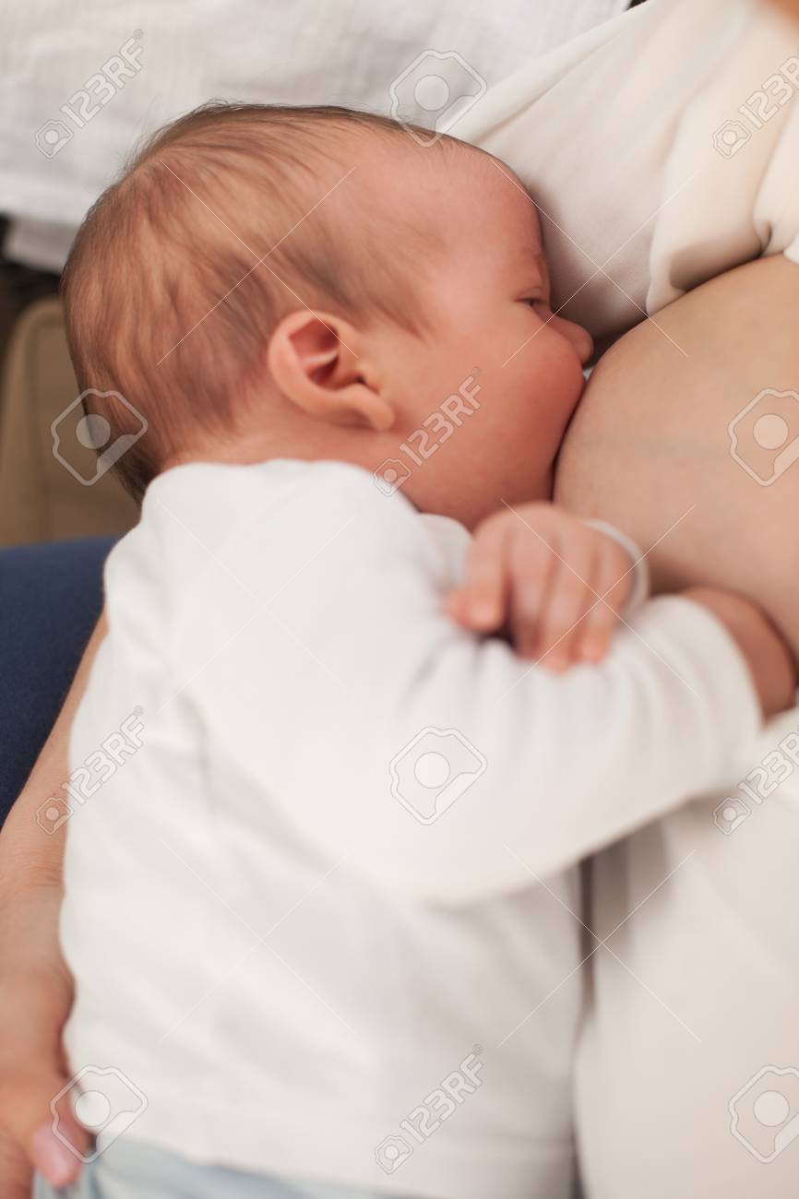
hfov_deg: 27.0
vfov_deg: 39.6
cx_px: 400
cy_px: 600
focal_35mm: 50
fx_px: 1665
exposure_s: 1/80
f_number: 2.8
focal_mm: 50
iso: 200
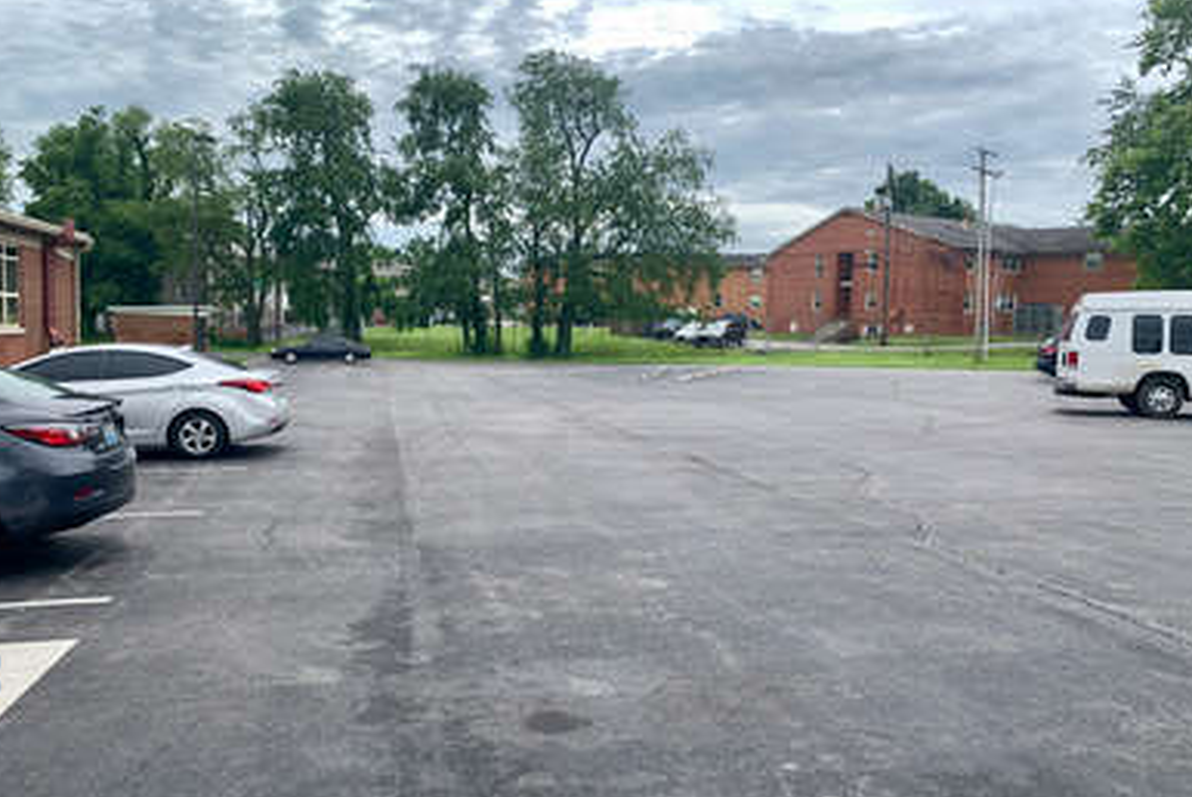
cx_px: 593
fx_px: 928
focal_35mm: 28
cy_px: 420
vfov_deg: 46.5
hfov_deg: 65.4
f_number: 1.8
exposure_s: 1/2160
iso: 25
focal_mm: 4.25
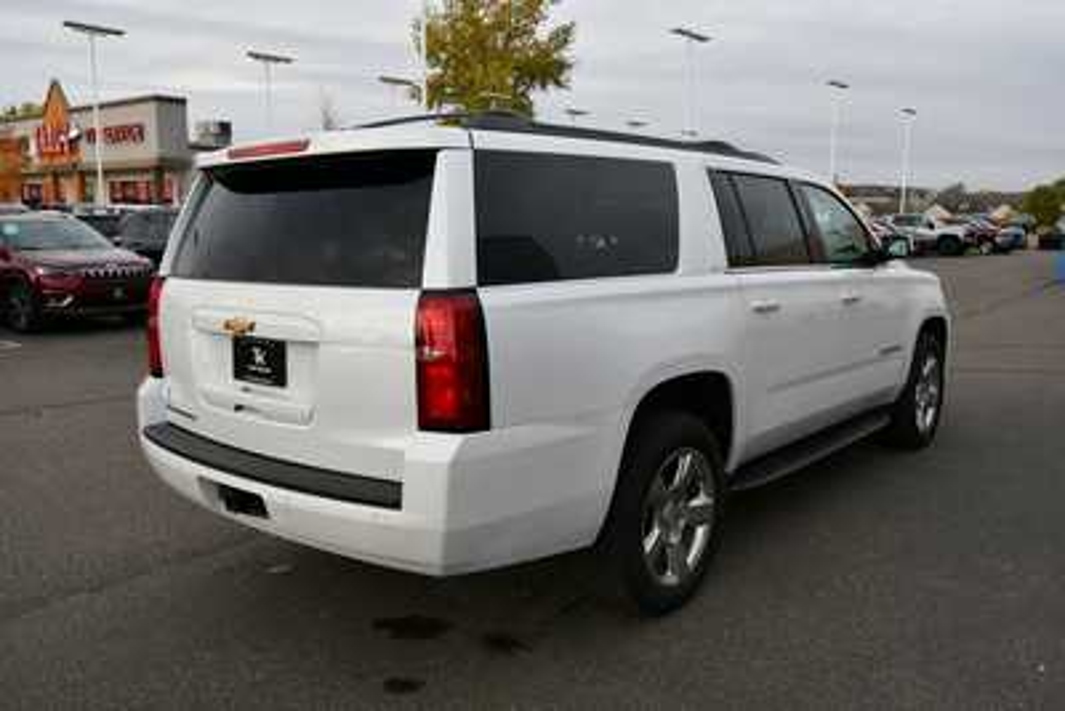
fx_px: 888
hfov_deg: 61.9
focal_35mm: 30
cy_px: 356
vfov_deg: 43.6
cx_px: 532
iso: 200
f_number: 7.1
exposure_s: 1/250
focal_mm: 20
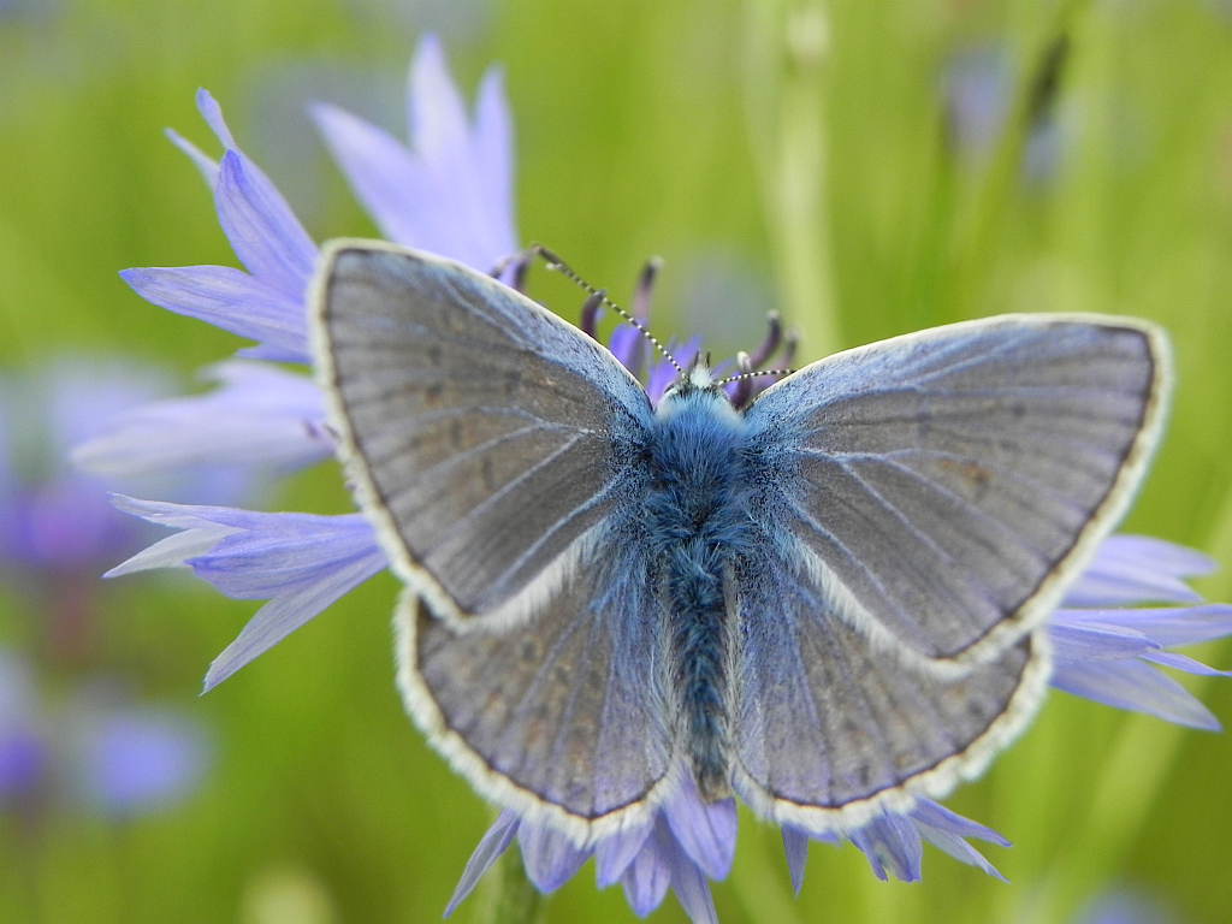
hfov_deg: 20.7
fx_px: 3381
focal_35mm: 95
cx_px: 616
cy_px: 462
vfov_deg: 15.6
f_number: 4
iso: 160
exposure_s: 1/588
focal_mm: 16.9
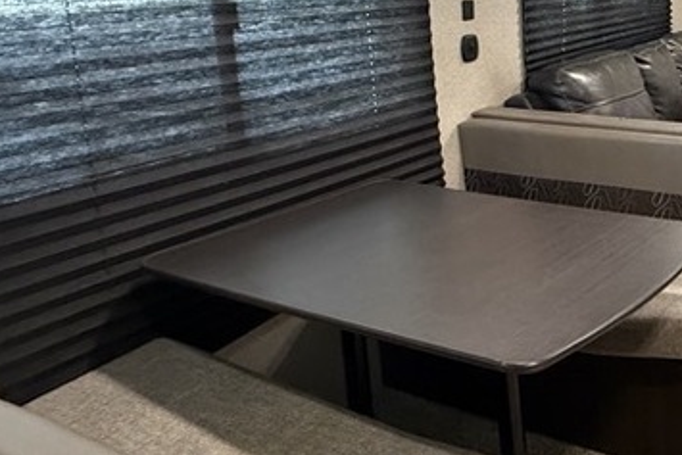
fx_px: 777
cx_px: 674
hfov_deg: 41.5
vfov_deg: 31.9
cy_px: 100
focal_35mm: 41
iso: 800
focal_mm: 2.22
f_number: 2.2
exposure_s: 1/60
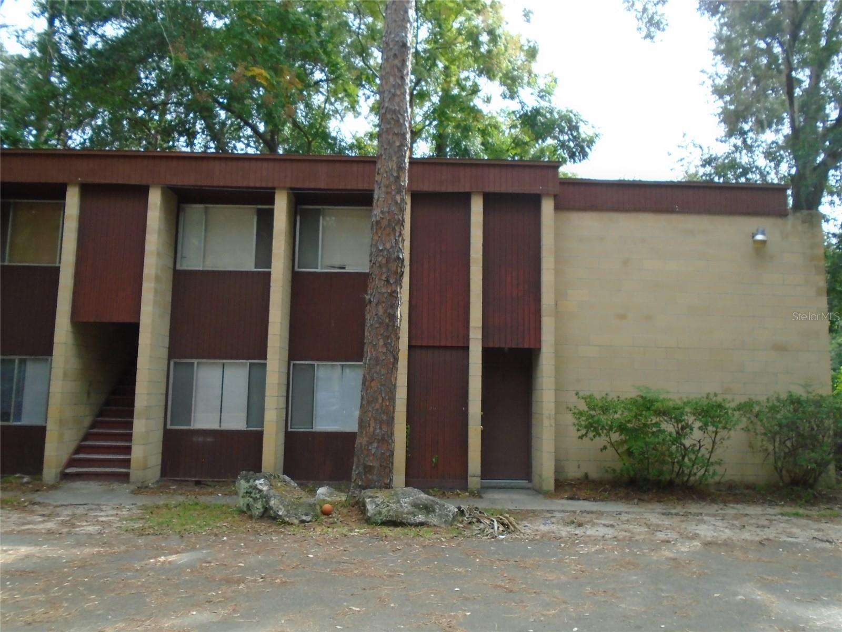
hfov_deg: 67.3
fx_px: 632
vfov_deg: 53.1
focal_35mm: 26
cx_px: 421
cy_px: 316
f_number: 3.2
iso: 200
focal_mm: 4.6
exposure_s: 1/400
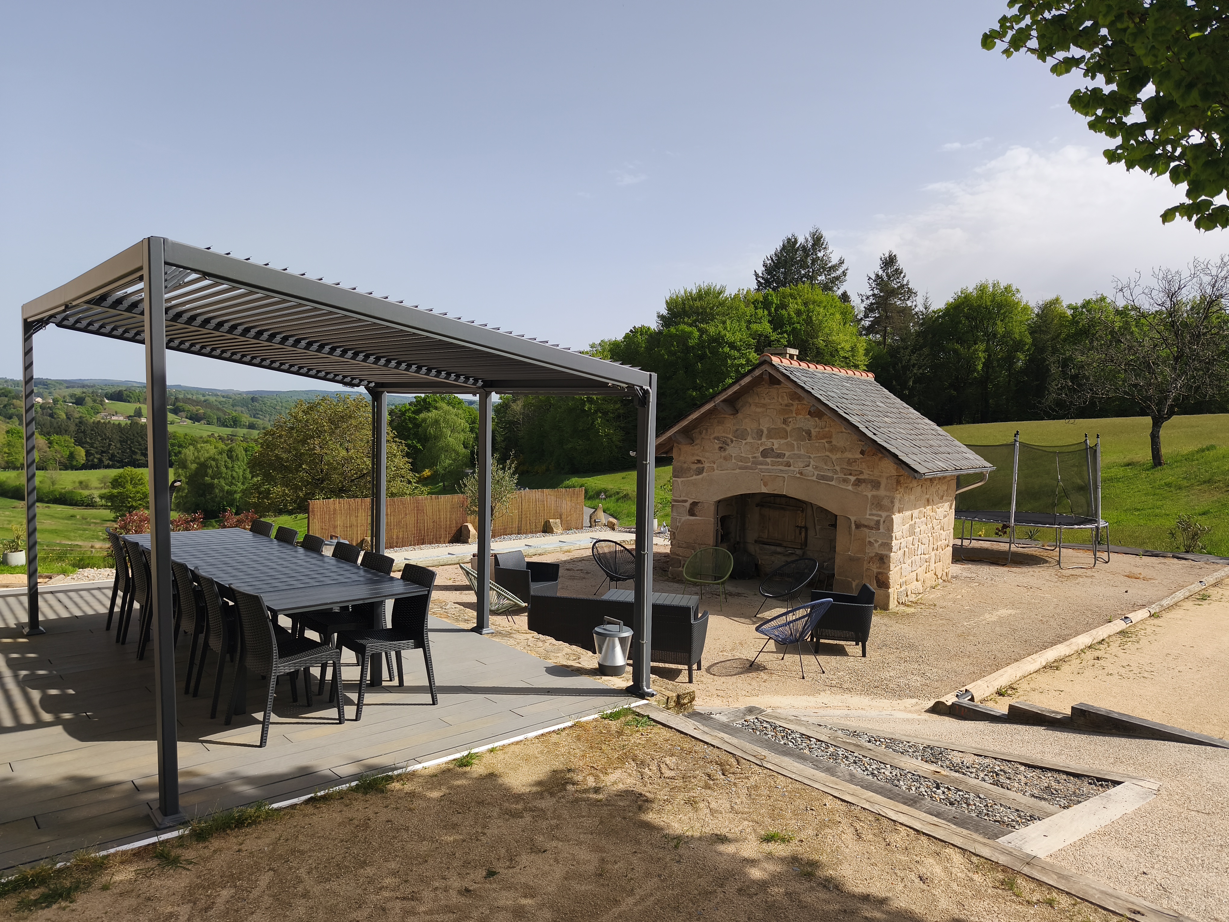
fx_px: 817
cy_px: 461
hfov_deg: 73.9
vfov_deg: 58.9
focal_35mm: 23
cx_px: 614
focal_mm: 6.18
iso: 50
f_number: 1.65
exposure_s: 1/1009
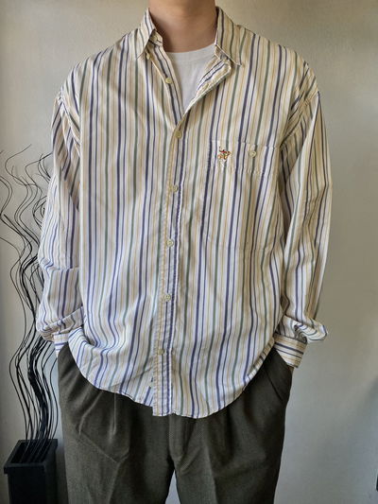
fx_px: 378
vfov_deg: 67.3
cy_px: 252
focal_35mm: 26
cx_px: 189
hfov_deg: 53.1
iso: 125
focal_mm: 4.25
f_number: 1.8
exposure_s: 1/104
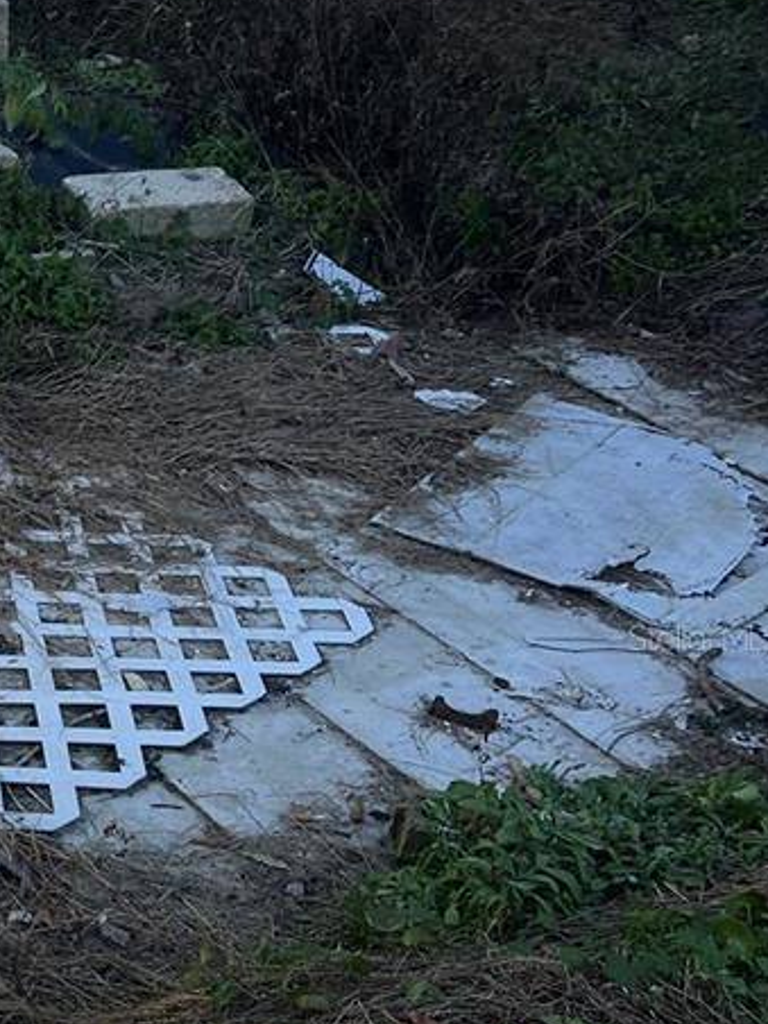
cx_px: -231
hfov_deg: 19.6
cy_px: 637
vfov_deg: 28.1
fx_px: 2041
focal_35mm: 69
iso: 50
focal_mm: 5.7
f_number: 1.5
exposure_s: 1/1779
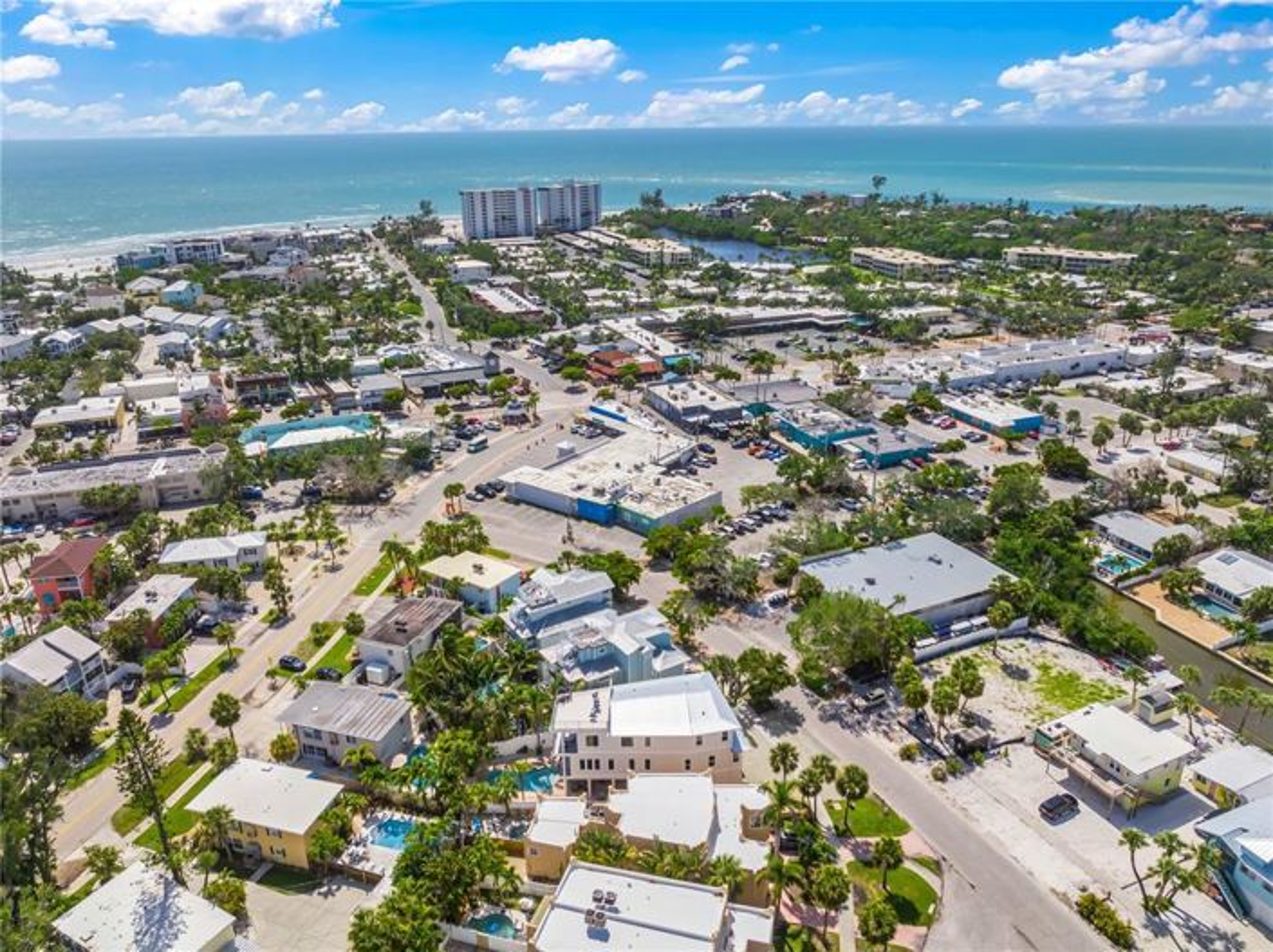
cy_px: 476
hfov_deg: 71.7
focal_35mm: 24
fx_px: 882
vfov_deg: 56.7
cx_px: 636
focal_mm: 12.29
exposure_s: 1/80
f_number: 2.8
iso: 100
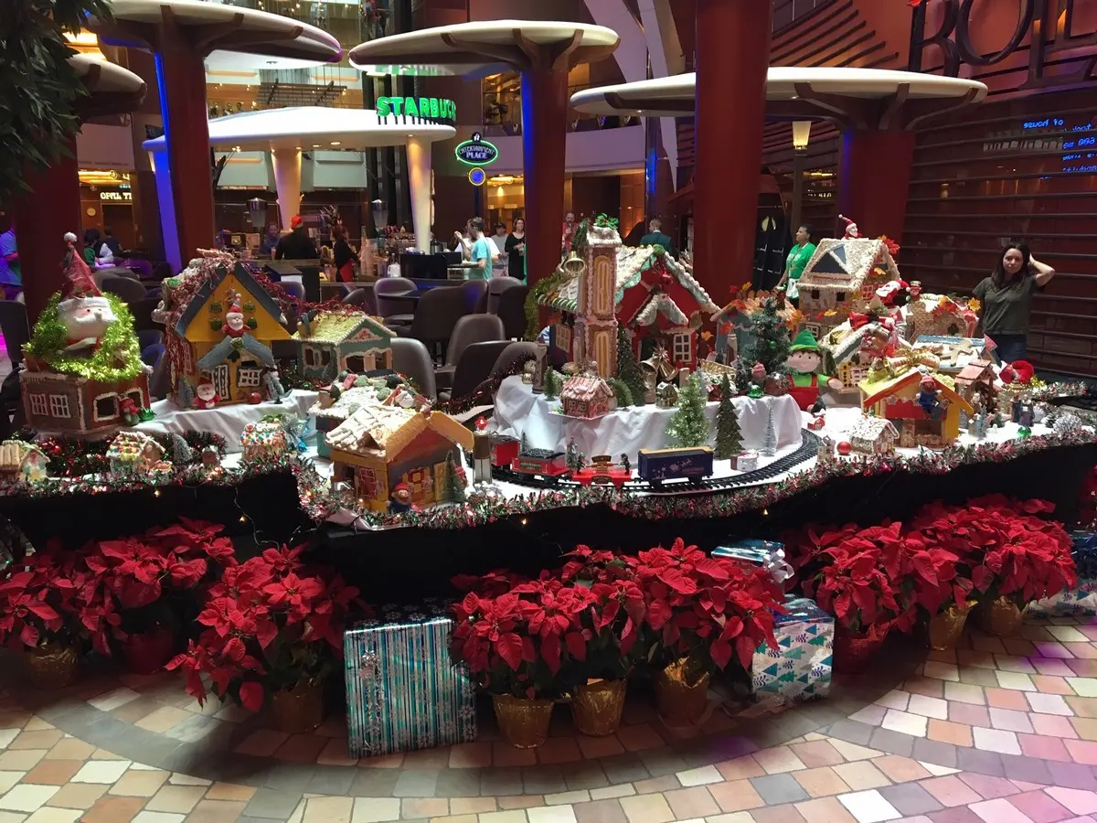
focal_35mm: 29
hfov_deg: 61.7
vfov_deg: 48.2
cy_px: 412
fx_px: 919
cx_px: 548
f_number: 2.2
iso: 100
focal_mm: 4.15
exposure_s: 1/30
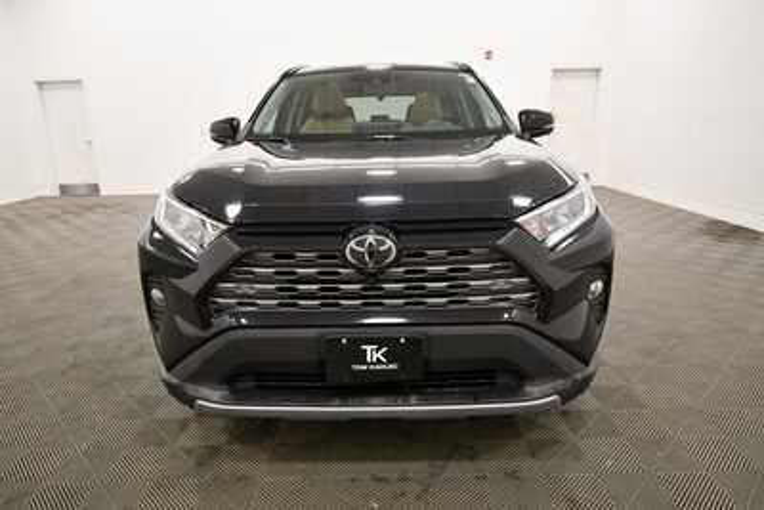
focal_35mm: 22
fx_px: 467
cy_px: 255
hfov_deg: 78.6
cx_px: 382
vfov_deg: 57.3
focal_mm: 15
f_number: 5.3
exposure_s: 1/125
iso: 1000
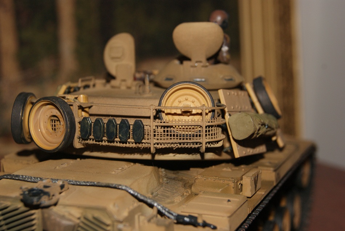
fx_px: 719
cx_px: 172
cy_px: 116
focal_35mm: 75
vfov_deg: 18.2
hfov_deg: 27.0
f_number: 8
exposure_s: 1/80
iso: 400
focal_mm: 50
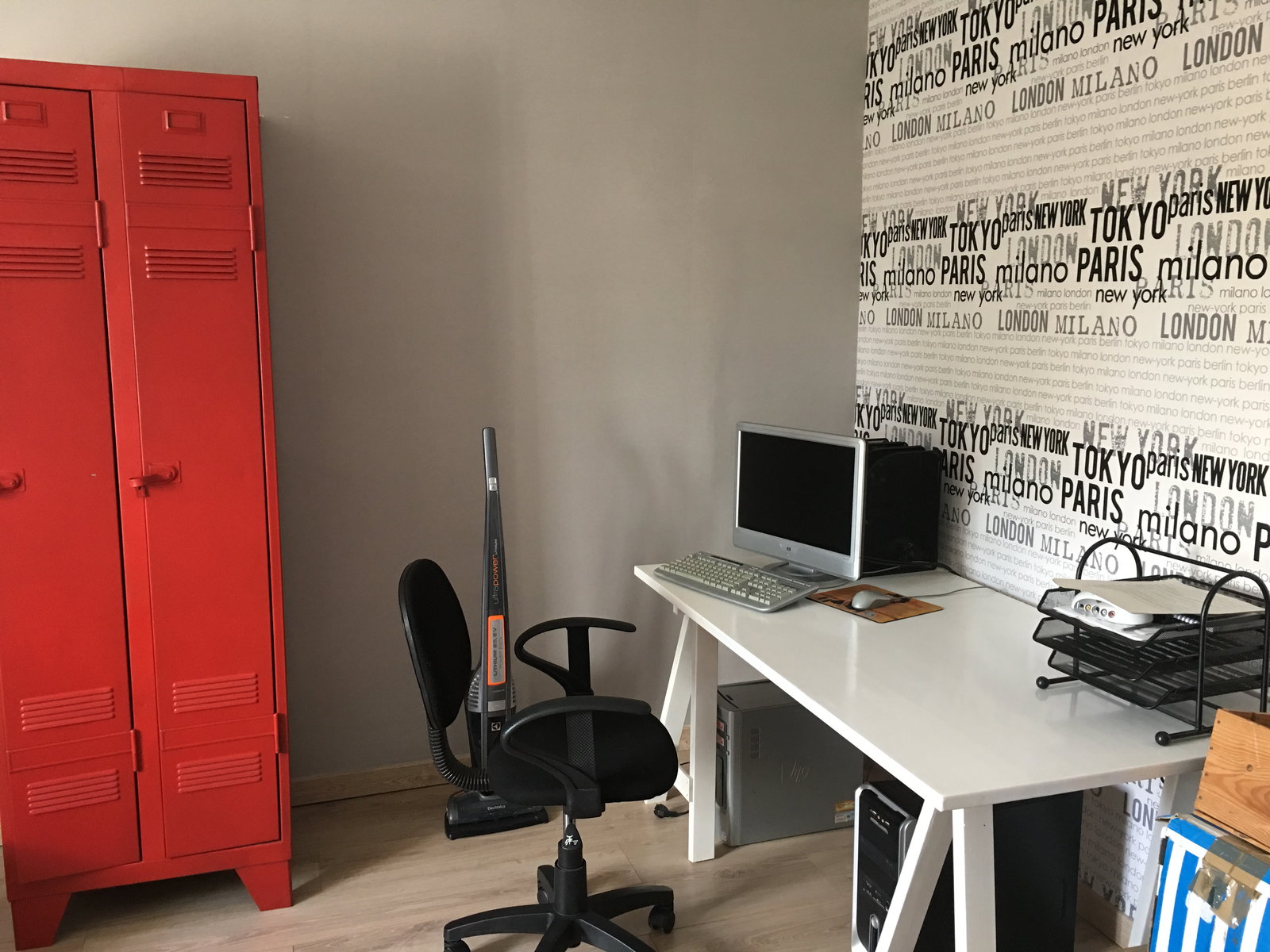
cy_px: 476
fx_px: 1064
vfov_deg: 48.2
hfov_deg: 61.7
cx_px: 635
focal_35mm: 29
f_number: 2.2
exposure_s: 1/17
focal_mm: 4.15
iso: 80
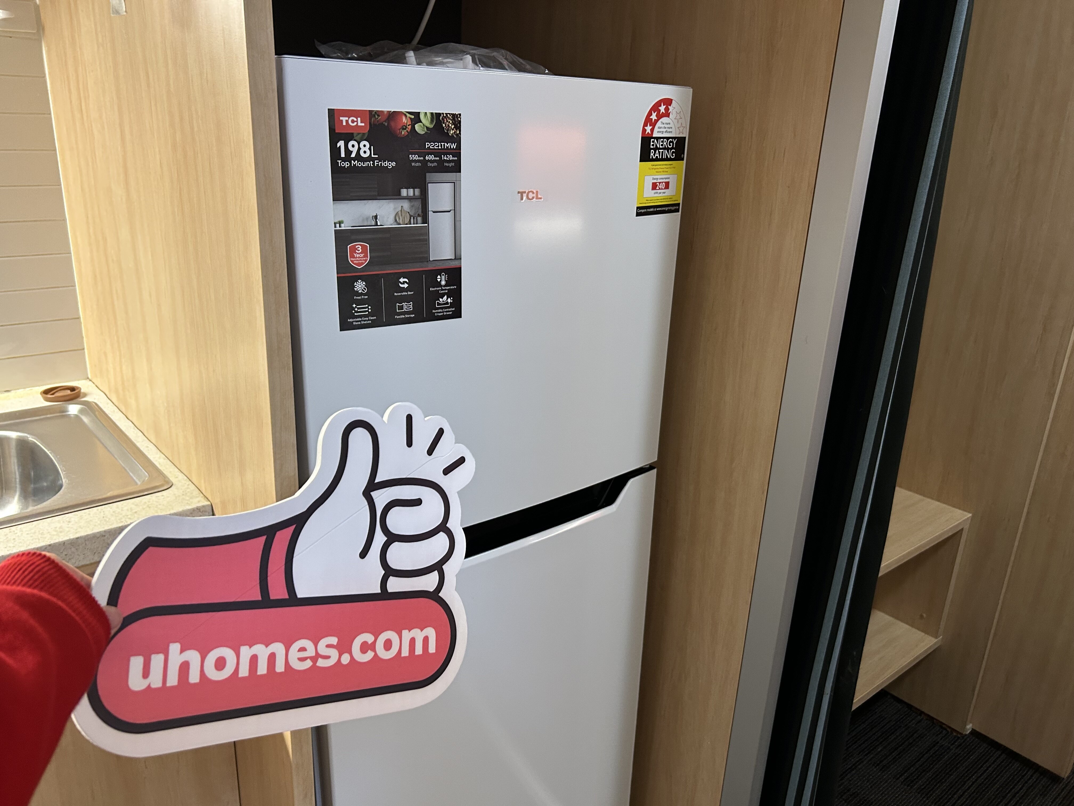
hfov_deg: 67.3
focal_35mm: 26
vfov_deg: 53.1
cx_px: 537
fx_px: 807
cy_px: 403
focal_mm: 5.7
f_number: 1.5
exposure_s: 1/50
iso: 160
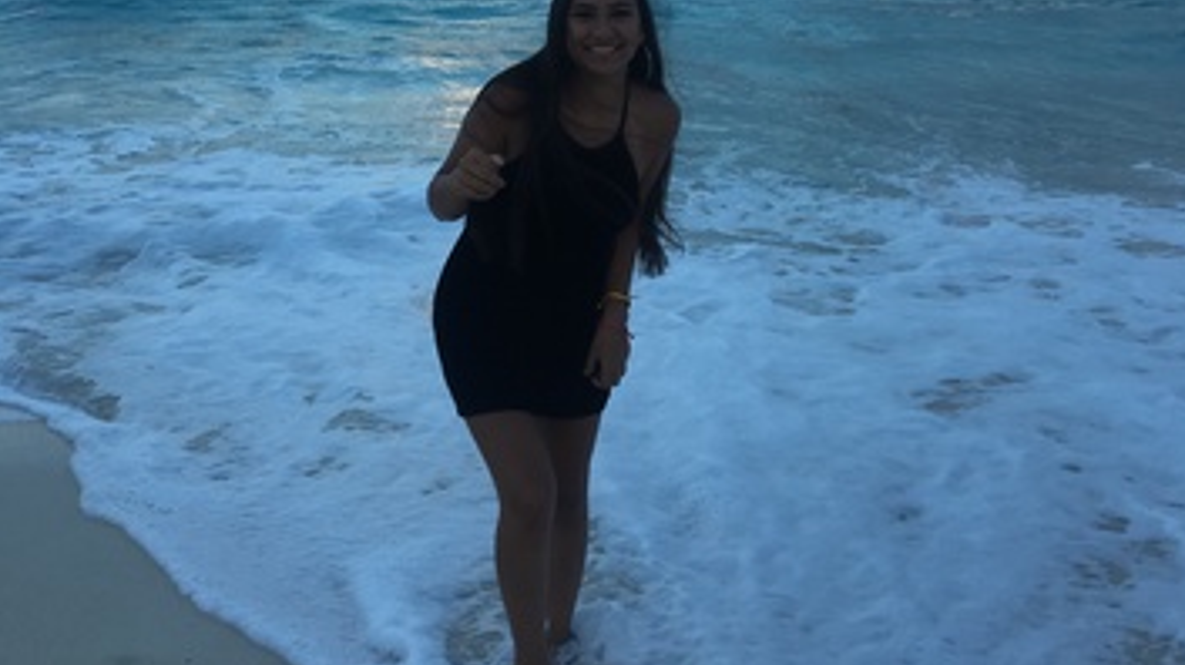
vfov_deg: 26.6
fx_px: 1350
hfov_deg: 47.4
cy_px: 47
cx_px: 598
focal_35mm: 43
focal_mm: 4.15
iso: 25
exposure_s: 1/222
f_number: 2.2
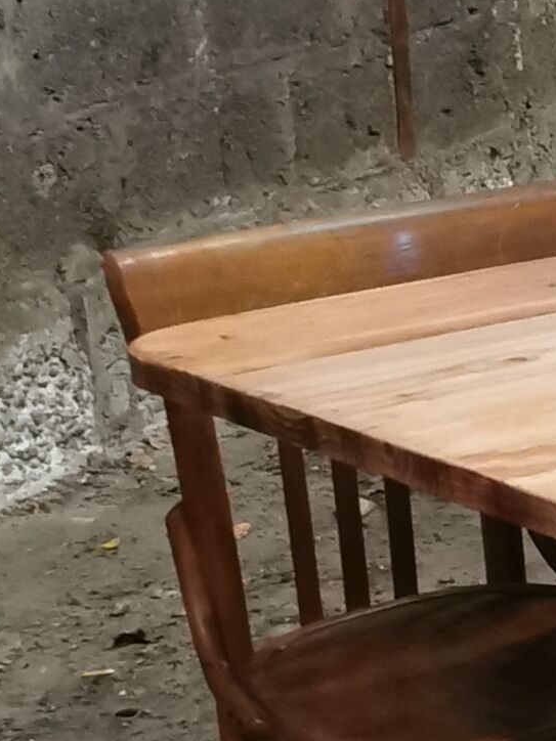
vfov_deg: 14.5
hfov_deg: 9.6
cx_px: 1346
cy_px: 398
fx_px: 2913
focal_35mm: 136
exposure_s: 1/25
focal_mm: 5.58
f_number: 1.8
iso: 800
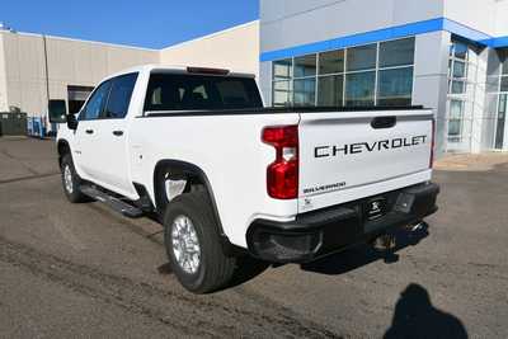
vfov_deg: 48.0
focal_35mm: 27
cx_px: 254
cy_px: 170
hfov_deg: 67.4
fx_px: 381
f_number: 10
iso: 100
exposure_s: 1/400
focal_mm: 18
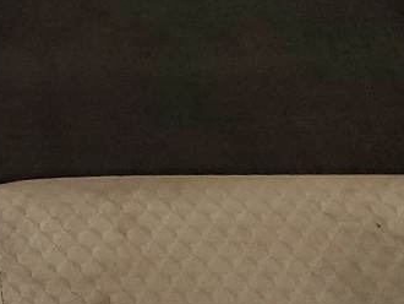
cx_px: -291
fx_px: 1472
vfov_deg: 11.7
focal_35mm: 126
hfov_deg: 14.1
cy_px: 7
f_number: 1.5
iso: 114
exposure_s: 1/60.2
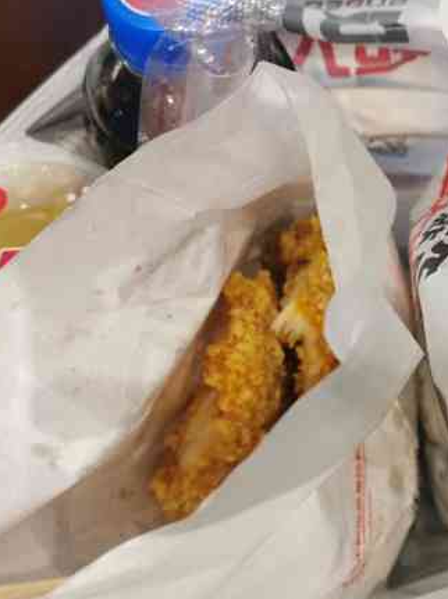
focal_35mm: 44
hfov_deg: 32.2
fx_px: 760
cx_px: 339
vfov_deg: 43.0
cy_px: 296
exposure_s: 1/50
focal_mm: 5.58
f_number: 1.8
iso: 160
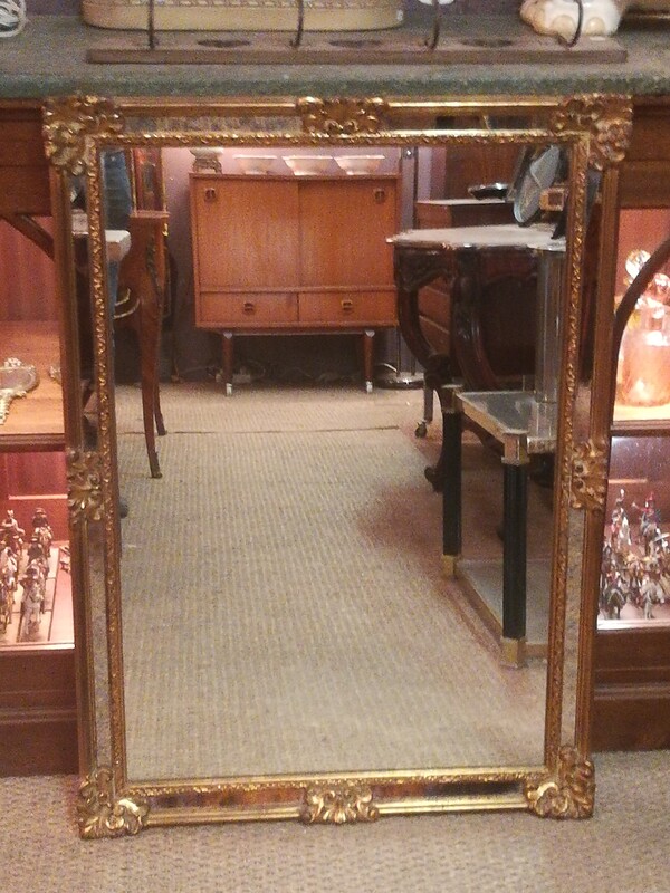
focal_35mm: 59
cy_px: 446
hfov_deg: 24.8
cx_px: 335
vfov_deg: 32.7
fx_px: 1523
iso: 1000
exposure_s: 1/14.3
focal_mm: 3.83
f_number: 2.2
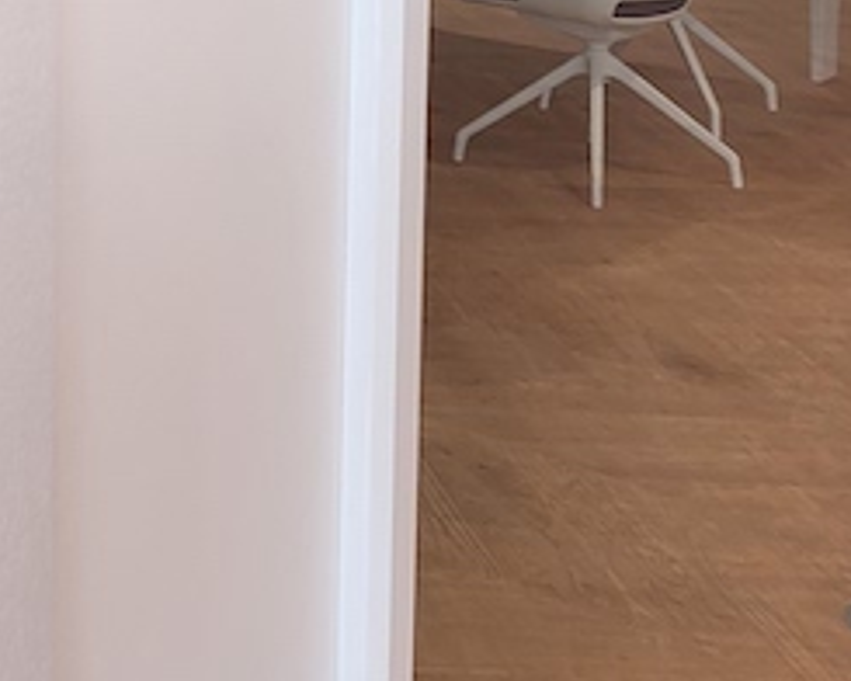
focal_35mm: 83
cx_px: -504
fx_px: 2090
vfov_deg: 17.2
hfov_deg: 19.4
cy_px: -247
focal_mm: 5.4
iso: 100
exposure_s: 1/100
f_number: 1.8
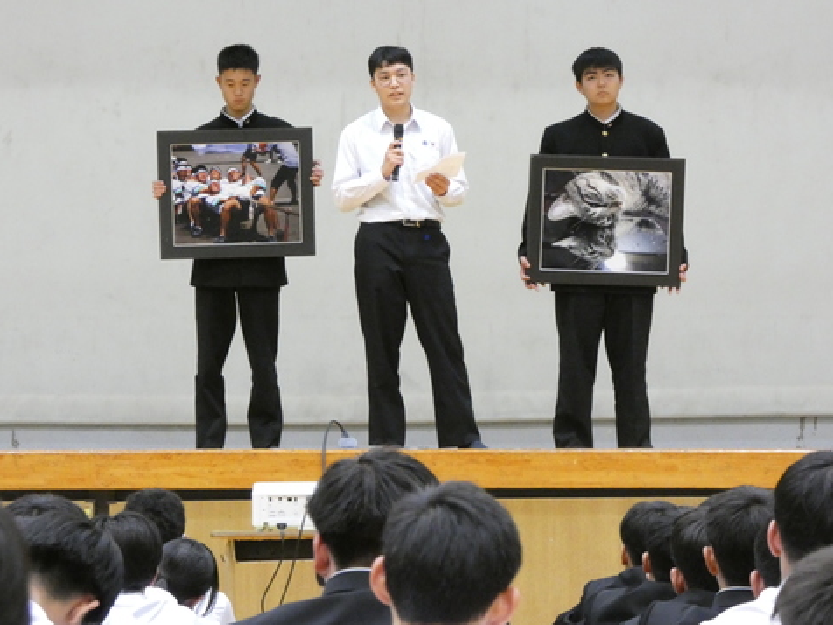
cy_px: 312
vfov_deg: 6.1
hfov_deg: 8.1
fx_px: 5896
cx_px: 416
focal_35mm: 245
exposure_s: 1/25
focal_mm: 43.5
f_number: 5.5
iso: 1600
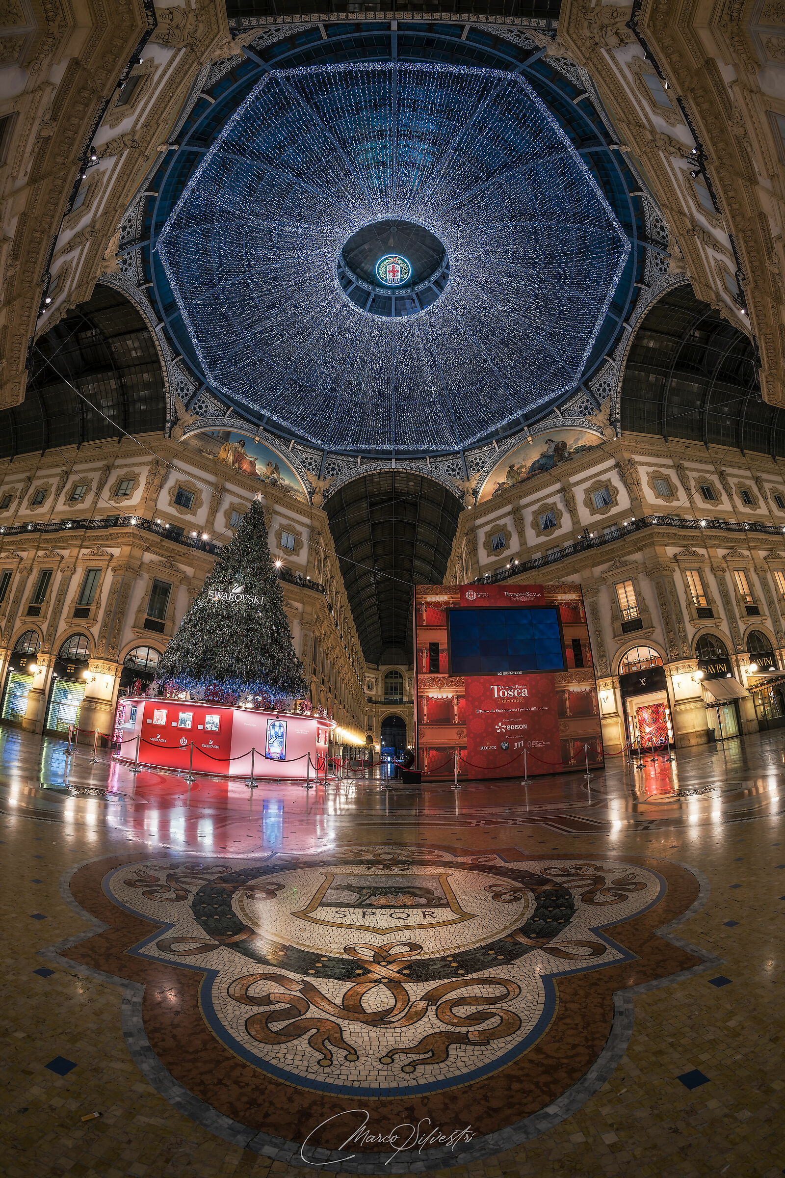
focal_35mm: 12
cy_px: 589
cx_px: 392
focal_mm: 12
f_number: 11
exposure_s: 8
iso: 100
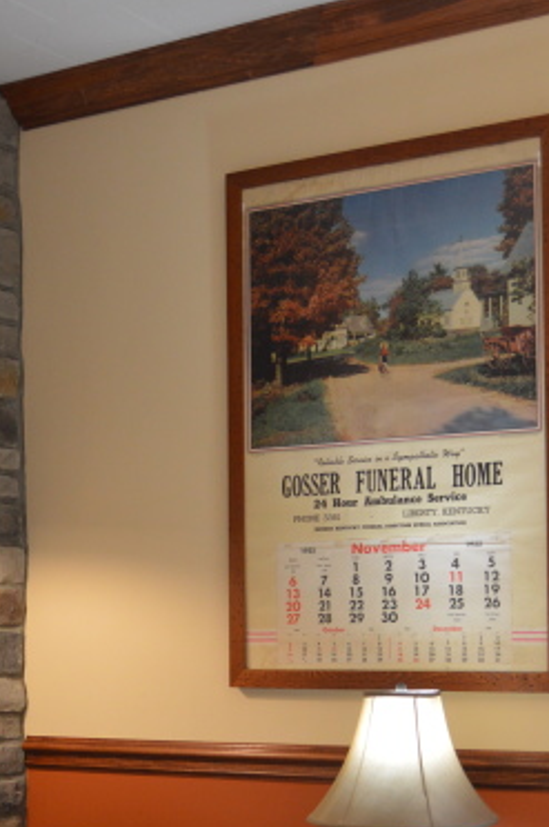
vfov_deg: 32.0
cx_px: 283
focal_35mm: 62
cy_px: 589
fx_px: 1422
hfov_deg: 21.8
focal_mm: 20
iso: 720
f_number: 3.5
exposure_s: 1/60
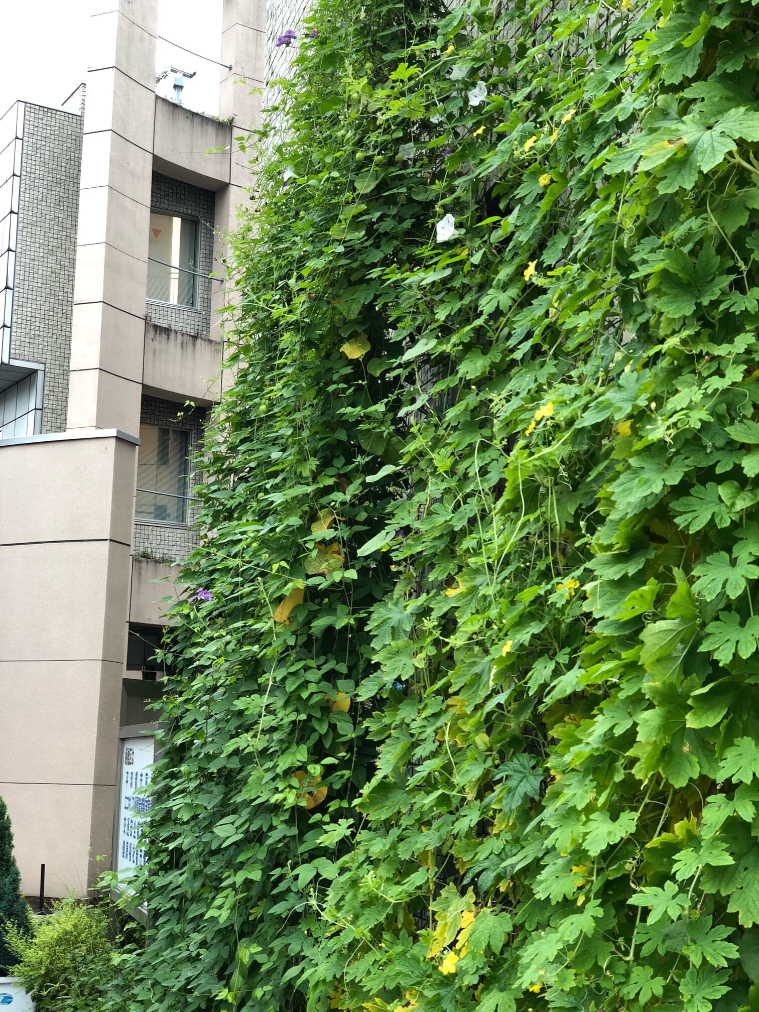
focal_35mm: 52
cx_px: 380
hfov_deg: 28.0
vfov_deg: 36.8
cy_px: 506
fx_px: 1520
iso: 20
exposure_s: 1/120
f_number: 2.4
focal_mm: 6
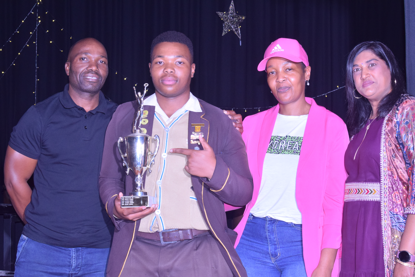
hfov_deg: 26.0
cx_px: 208
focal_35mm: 78
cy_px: 138
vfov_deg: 17.5
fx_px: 899
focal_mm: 52
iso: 1000
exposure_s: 1/60
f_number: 8
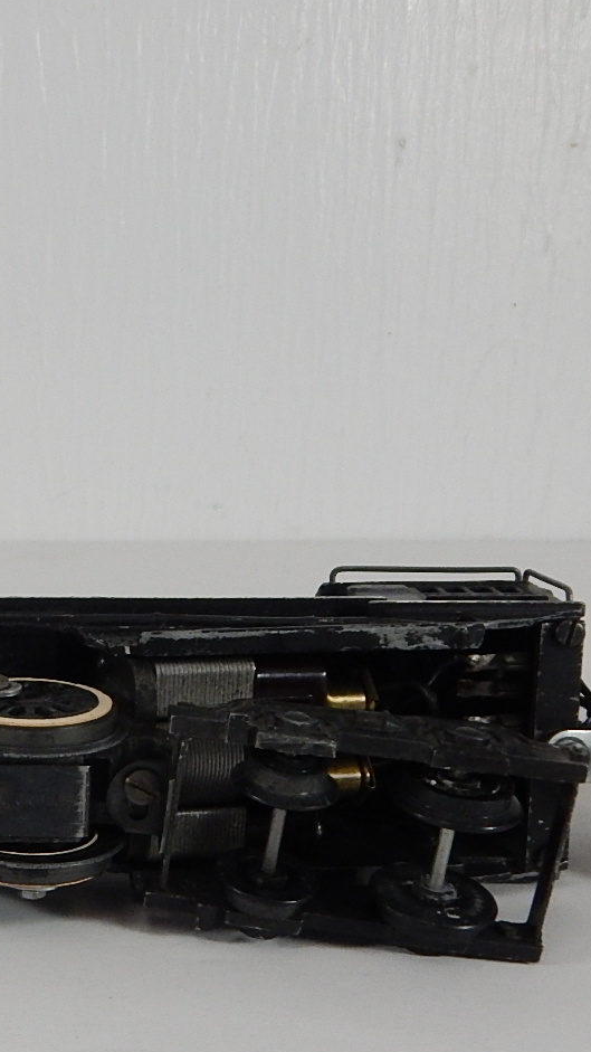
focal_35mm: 63
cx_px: -259
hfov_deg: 17.4
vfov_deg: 33.2
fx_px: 1756
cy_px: 648
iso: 400
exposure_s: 1/200
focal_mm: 6.1
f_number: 3.3
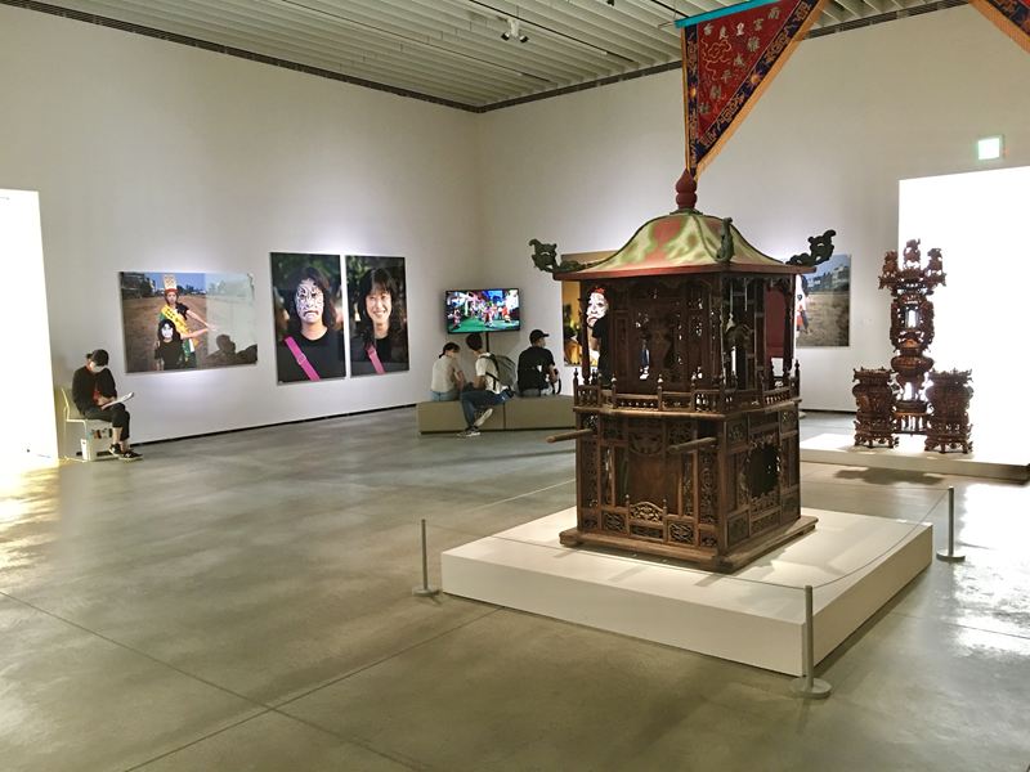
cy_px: 386
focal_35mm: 29
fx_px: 863
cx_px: 515
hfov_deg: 61.7
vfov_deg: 48.2
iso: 100
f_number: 2.2
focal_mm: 4.15
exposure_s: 1/10
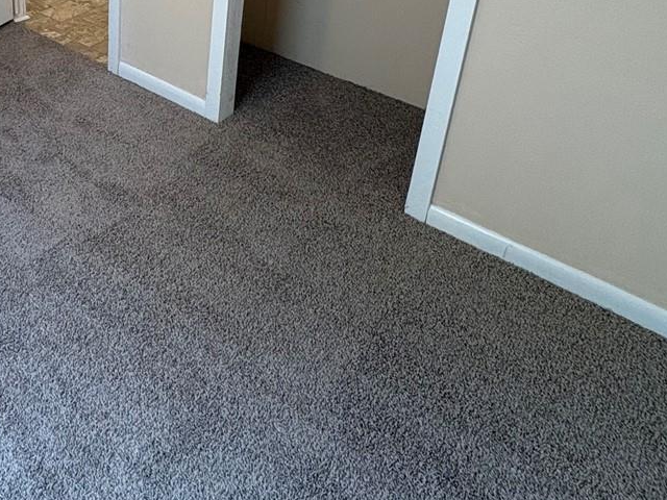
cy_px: -31
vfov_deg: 35.6
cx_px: 72
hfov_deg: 47.5
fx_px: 674
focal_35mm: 35
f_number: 2.2
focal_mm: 2.22
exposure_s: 1/120
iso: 200
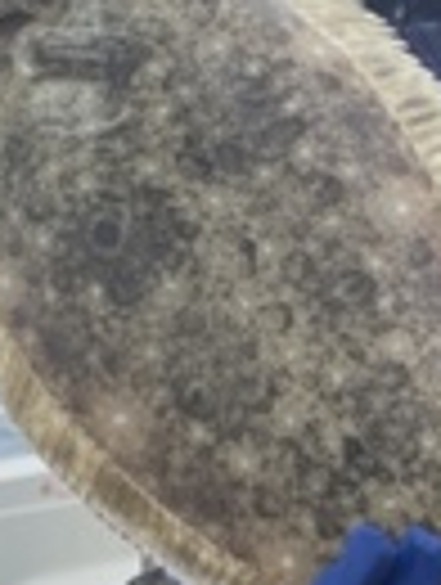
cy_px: 320
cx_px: 338
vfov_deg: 24.4
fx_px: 1354
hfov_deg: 18.4
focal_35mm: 80
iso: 32
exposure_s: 1/1429
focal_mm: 4.25
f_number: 1.8
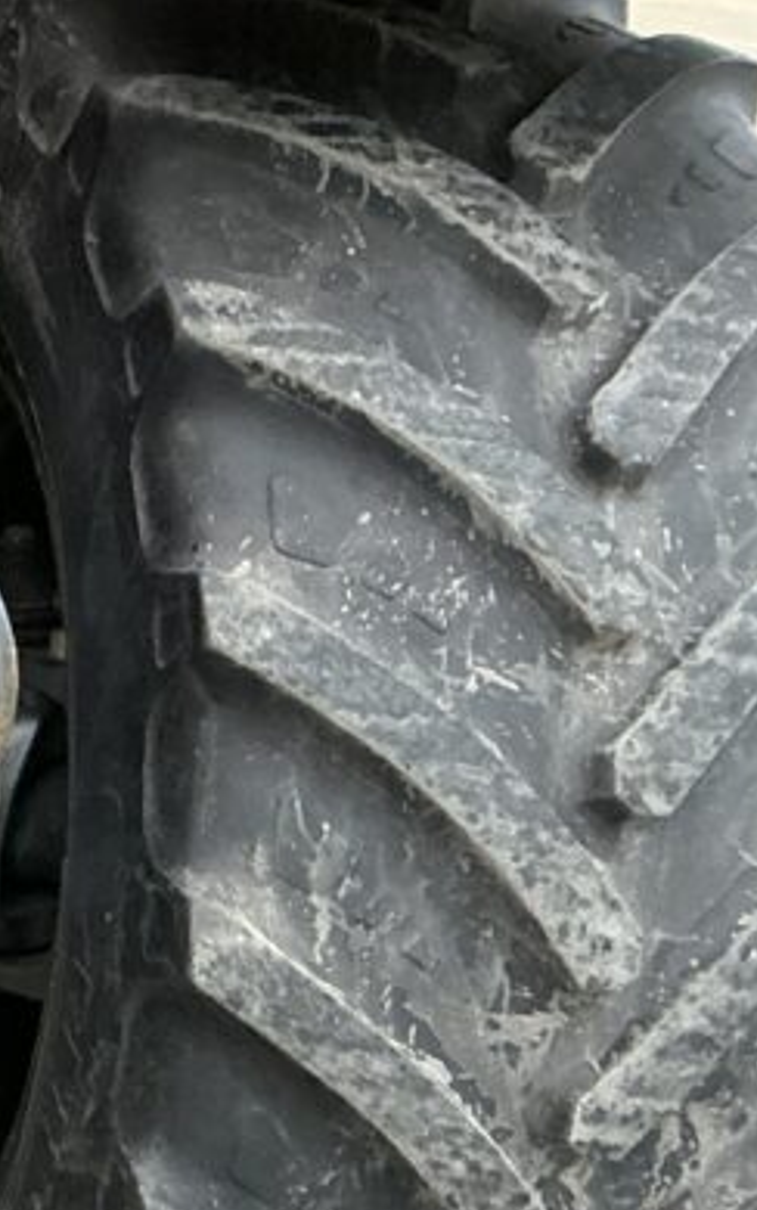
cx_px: -800
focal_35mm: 78
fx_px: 2573
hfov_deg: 13.9
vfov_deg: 25.6
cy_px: 1111
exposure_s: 1/60
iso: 125
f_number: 1.8
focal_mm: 3
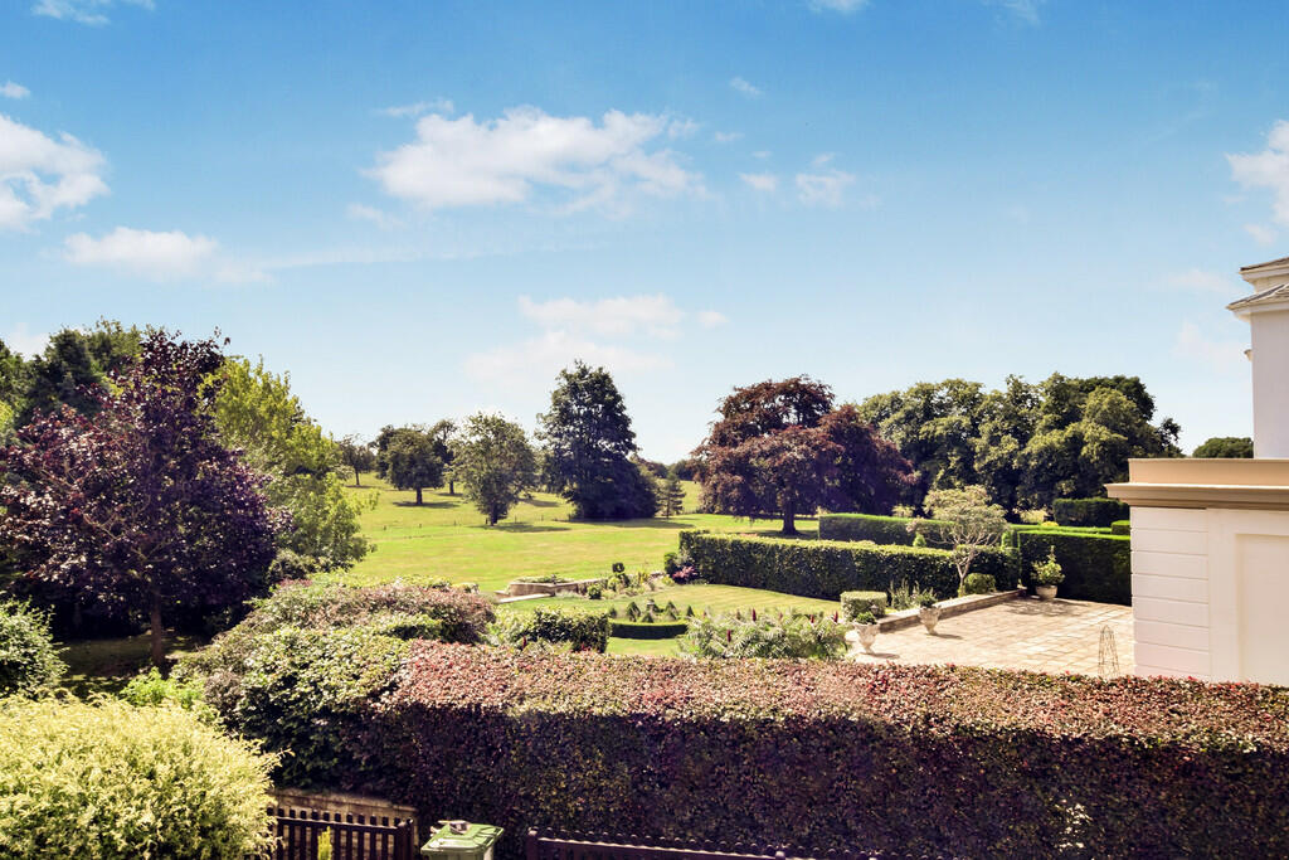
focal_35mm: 22
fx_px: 806
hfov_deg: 77.3
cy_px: 430
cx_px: 644
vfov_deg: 56.2
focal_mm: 15
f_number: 14
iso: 100
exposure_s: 1/30
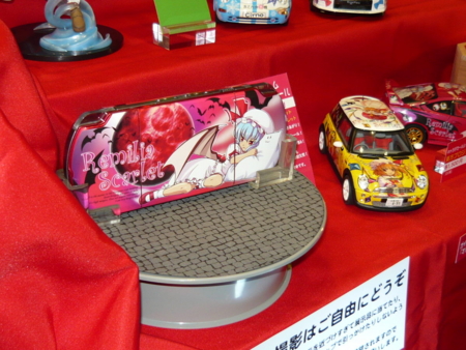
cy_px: 175
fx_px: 714
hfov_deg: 36.2
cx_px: 233
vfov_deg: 27.5
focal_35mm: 53
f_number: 2.8
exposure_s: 1/30
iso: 100
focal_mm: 5.5
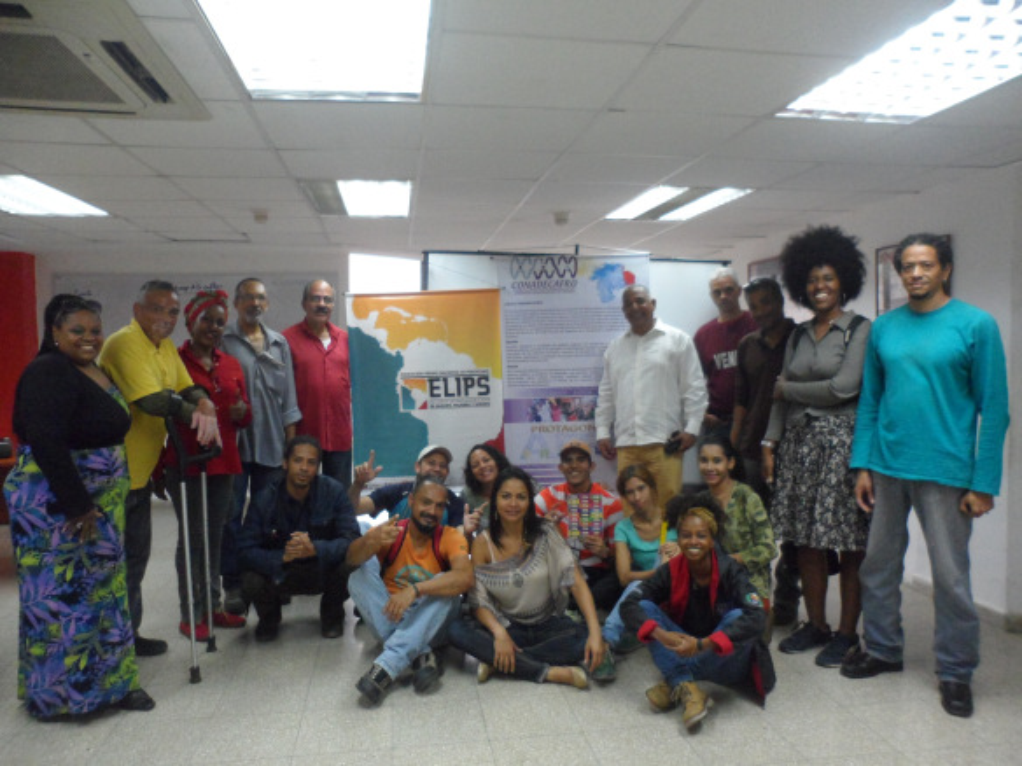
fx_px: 768
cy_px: 383
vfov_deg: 53.1
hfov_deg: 67.3
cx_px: 511
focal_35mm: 26
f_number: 3.3
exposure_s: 1/45
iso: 400
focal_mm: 4.9
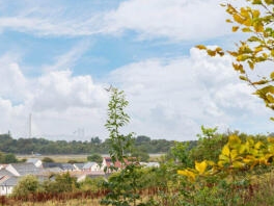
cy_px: 97
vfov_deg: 8.2
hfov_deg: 10.8
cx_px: 48
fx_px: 1441
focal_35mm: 182
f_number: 9
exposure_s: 1/400
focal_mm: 70
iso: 320
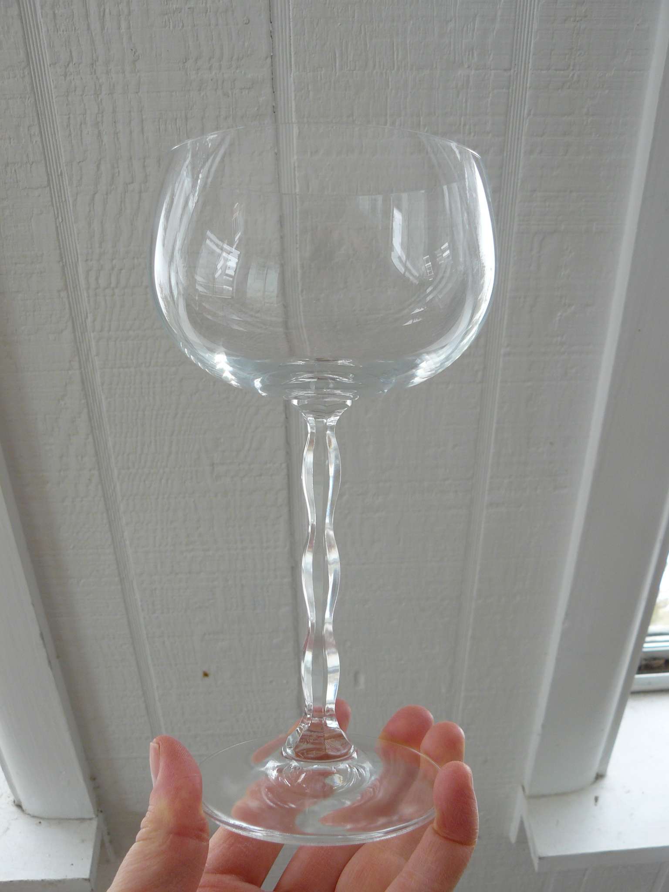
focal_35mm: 36
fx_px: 928
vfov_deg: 51.4
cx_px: 334
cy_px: 446
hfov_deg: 39.7
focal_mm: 6
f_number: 4
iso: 100
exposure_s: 1/100
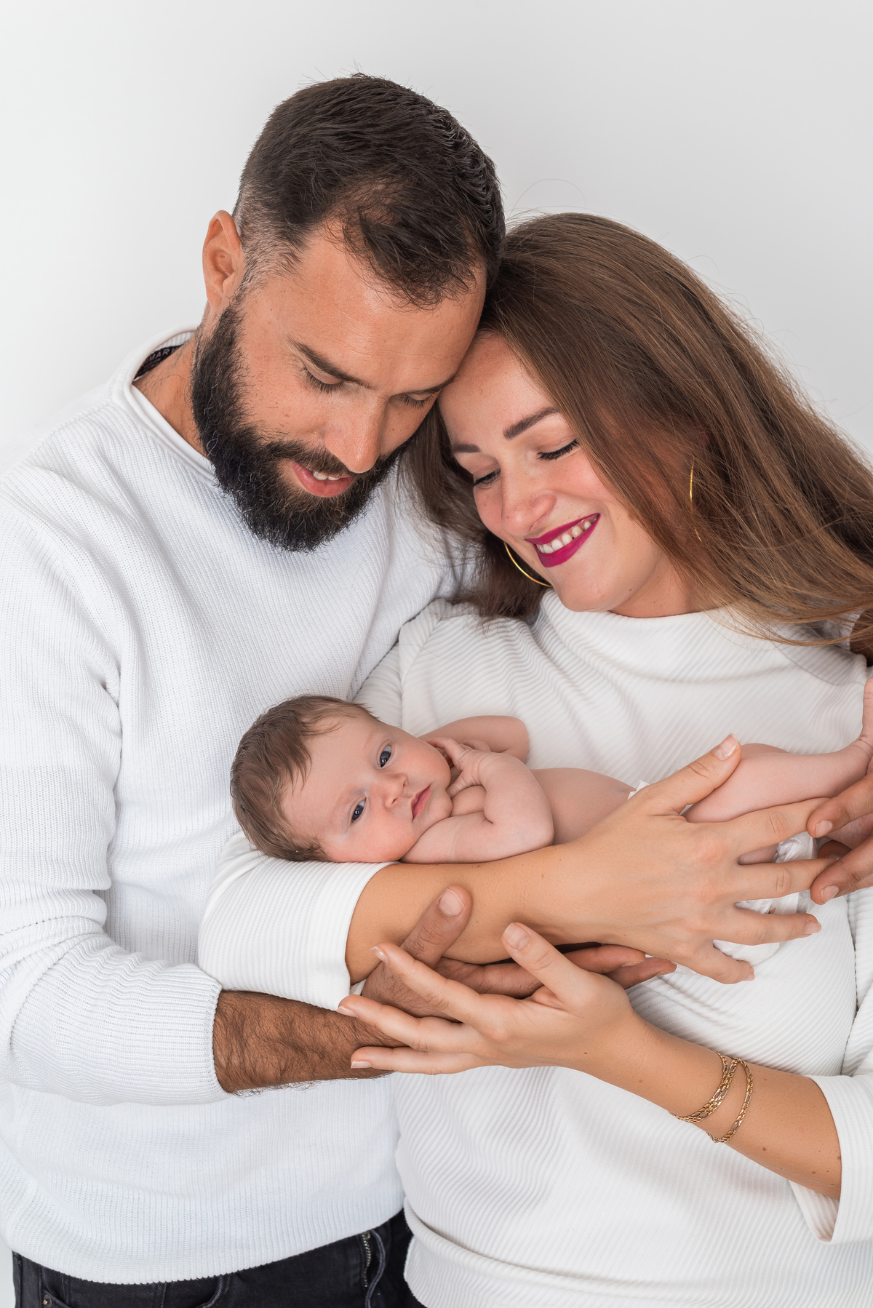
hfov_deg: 27.0
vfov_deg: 39.6
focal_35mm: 50
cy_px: 654
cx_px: 436
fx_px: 1817
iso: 100
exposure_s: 1/250
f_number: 6.3
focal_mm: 50
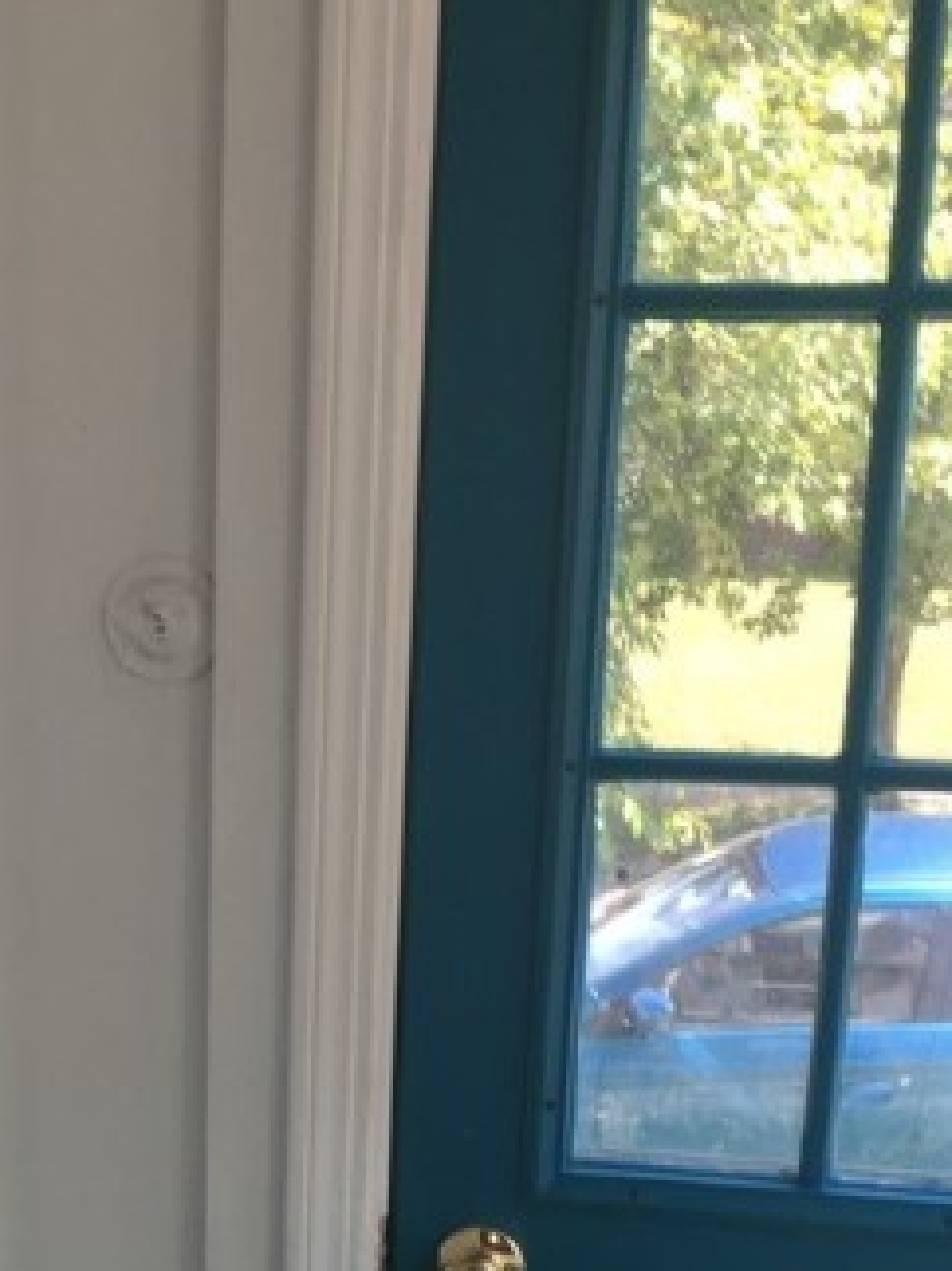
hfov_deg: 21.0
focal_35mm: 69
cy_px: 1275
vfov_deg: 26.6
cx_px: 149
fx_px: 2532
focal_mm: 4.15
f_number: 2.2
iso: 25
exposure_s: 1/120
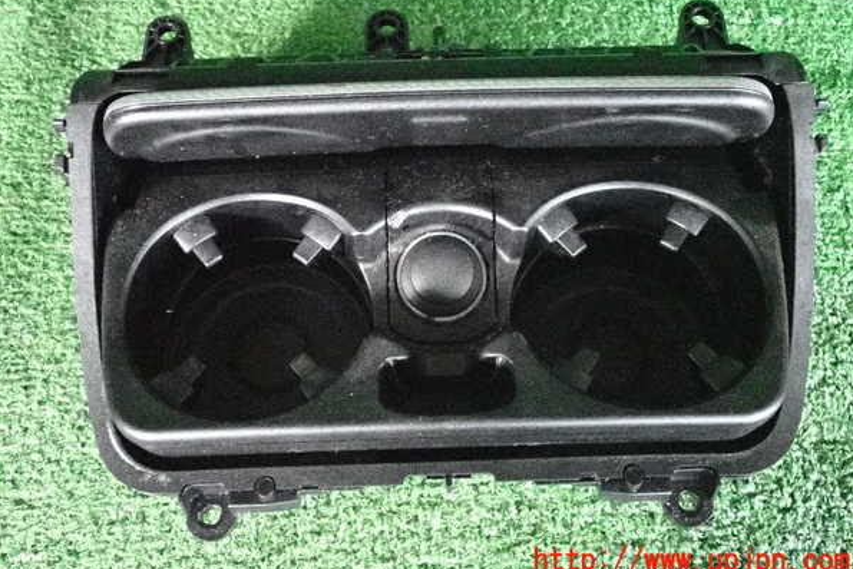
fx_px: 1019
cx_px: 427
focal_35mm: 43
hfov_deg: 45.4
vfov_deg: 31.2
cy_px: 257
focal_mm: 7.31
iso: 12800
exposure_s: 1/125
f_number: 2.8
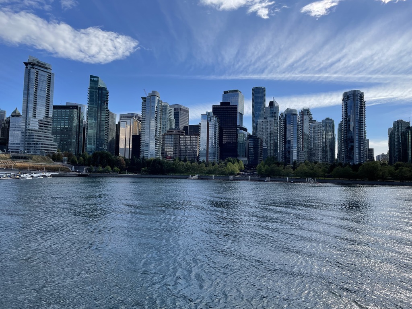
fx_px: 309
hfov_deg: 67.3
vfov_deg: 53.1
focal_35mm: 26
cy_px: 154
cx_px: 206
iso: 32
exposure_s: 1/4464
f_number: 1.6
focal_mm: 4.2
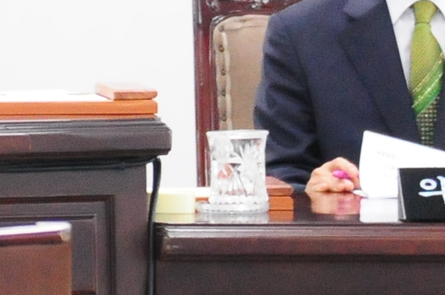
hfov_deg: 4.1
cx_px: -518
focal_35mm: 501
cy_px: -107
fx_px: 6182
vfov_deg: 2.7
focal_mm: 52
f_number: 4.5
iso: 1600
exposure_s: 1/60
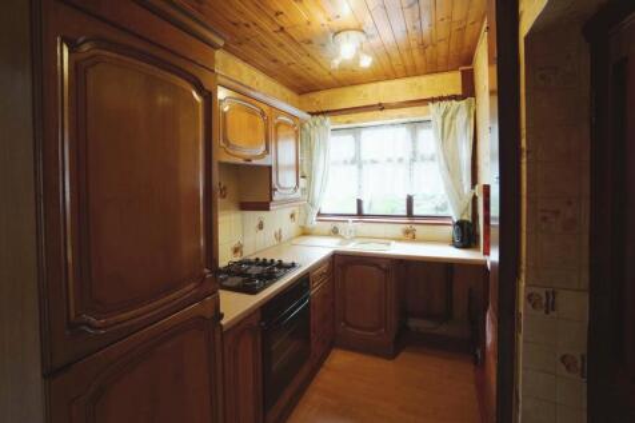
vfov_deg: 77.3
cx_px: 318
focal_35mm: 15
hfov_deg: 100.4
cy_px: 212
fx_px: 264
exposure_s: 1/60
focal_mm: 10
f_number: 4
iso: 640
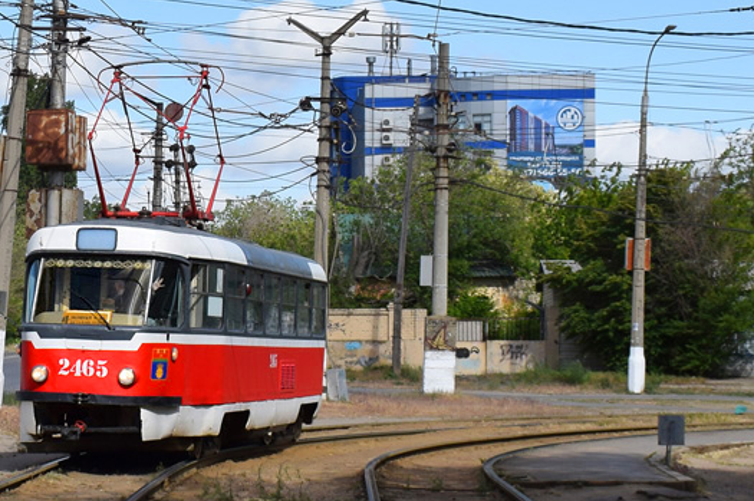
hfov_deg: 17.0
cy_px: 93
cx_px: 155
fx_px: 2511
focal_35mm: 120
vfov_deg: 11.4
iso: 200
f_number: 9
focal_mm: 30
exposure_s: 1/640
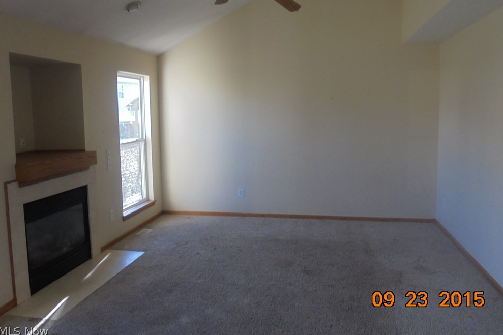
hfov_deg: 65.5
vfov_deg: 46.3
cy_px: 145
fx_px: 391
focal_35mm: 28
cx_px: 256
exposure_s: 1/60
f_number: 3.5
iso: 100
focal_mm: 4.6
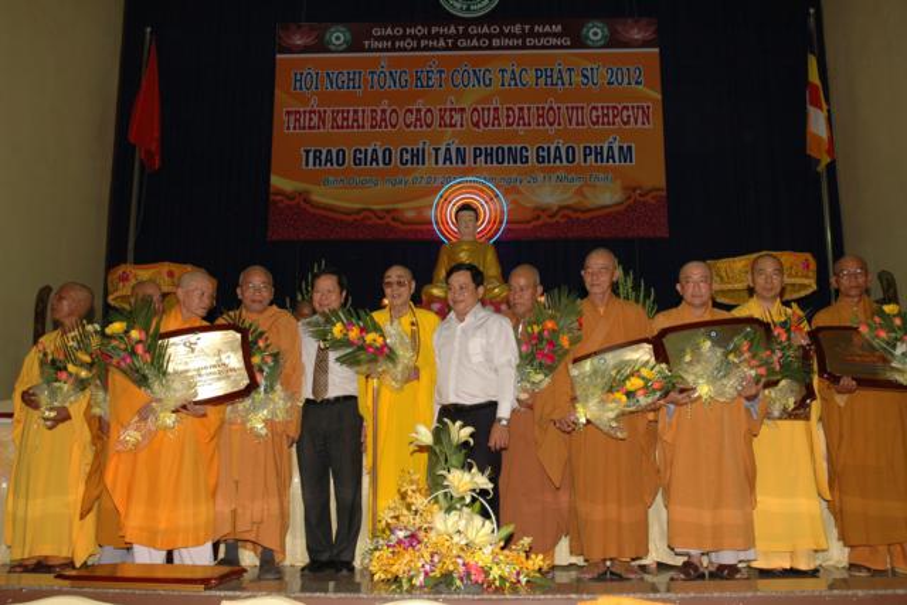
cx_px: 454
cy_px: 302
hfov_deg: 53.1
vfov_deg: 36.9
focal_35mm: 36
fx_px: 907
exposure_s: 1/60
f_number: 7.1
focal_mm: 24
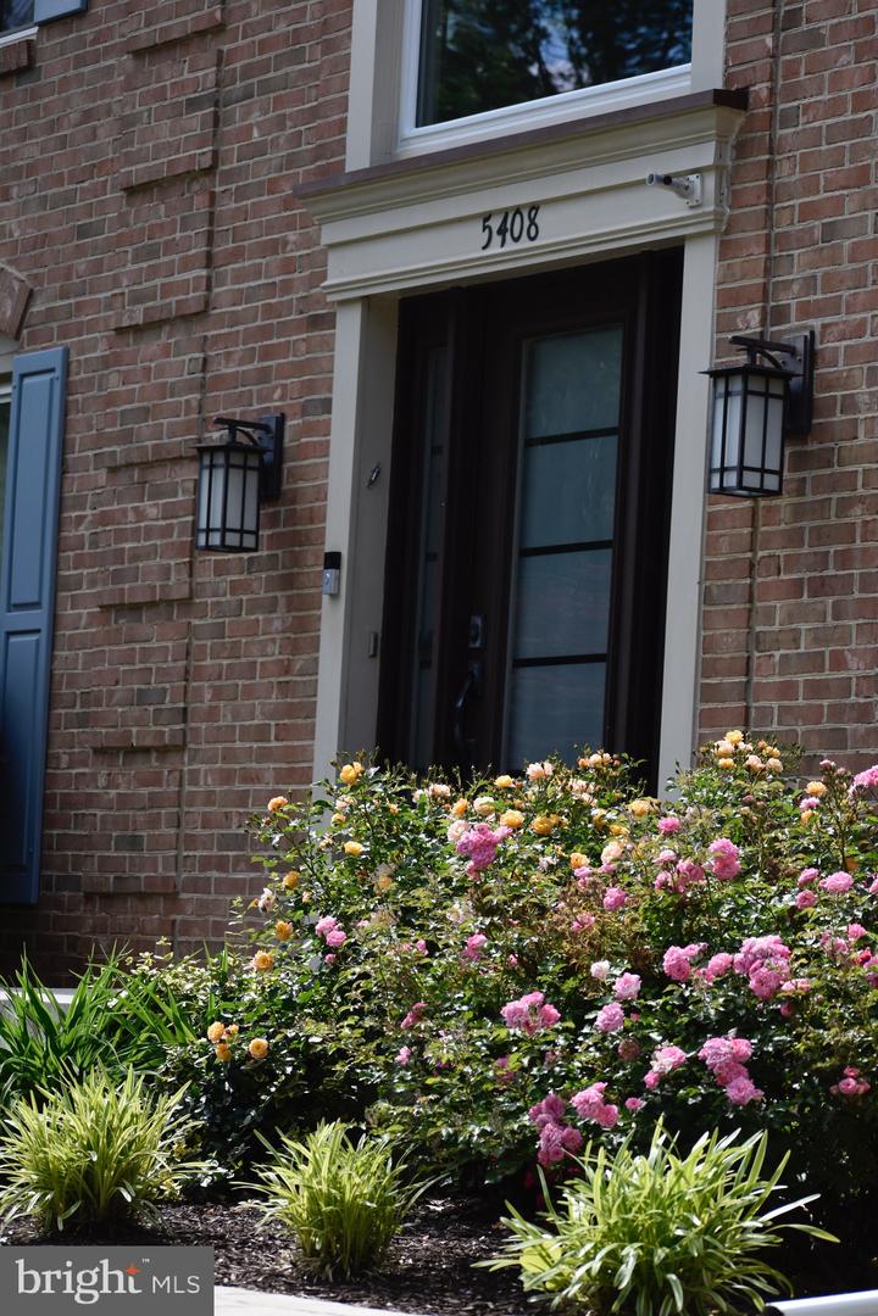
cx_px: 439
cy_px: 658
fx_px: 4390
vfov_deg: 17.1
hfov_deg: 11.4
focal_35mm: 120
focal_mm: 80
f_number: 5
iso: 400
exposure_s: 1/1250
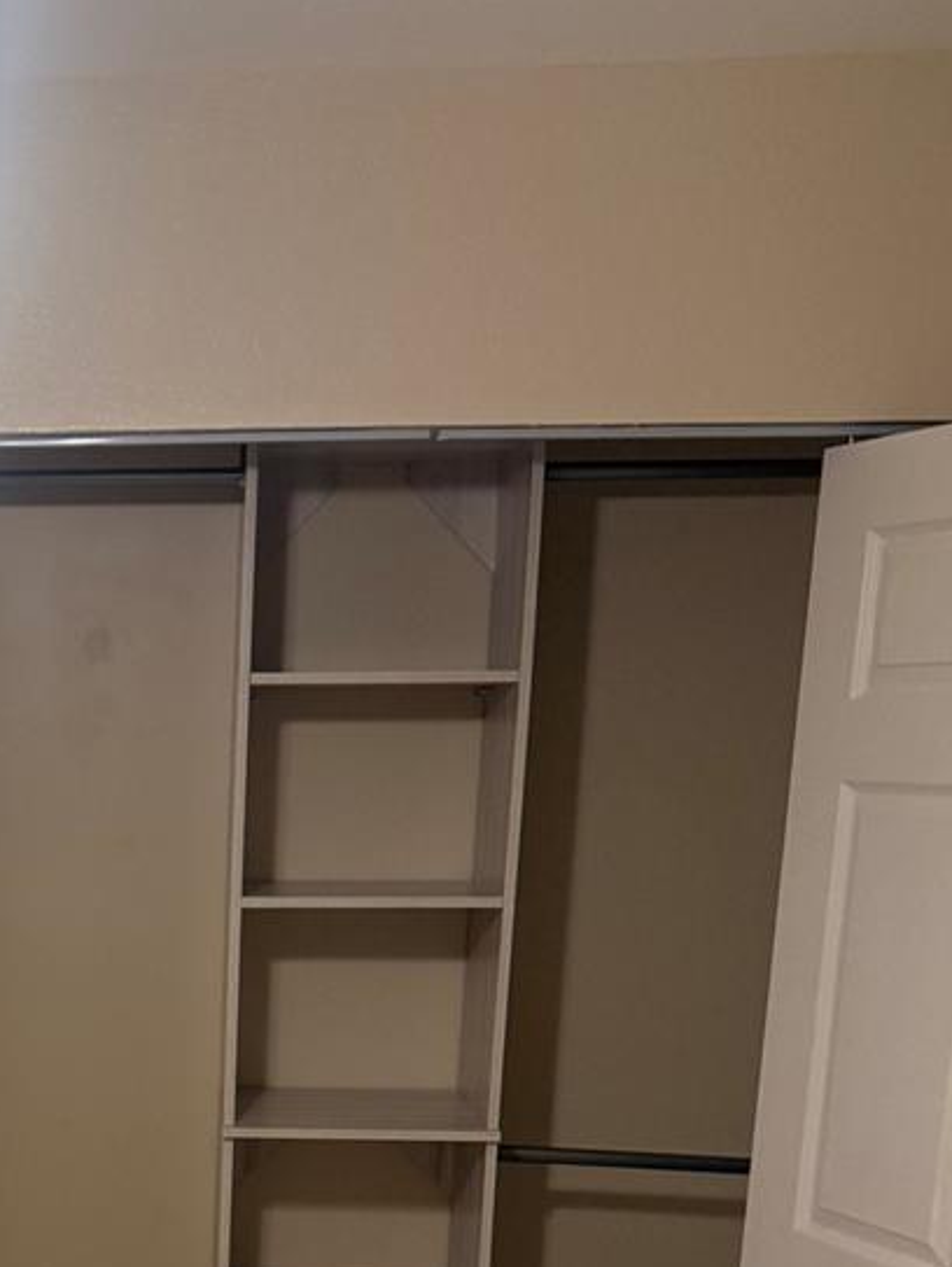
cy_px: 1244
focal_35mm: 53
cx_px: -14
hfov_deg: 26.0
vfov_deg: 33.3
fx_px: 1941
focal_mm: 6.76
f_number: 1.78
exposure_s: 1/120
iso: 320
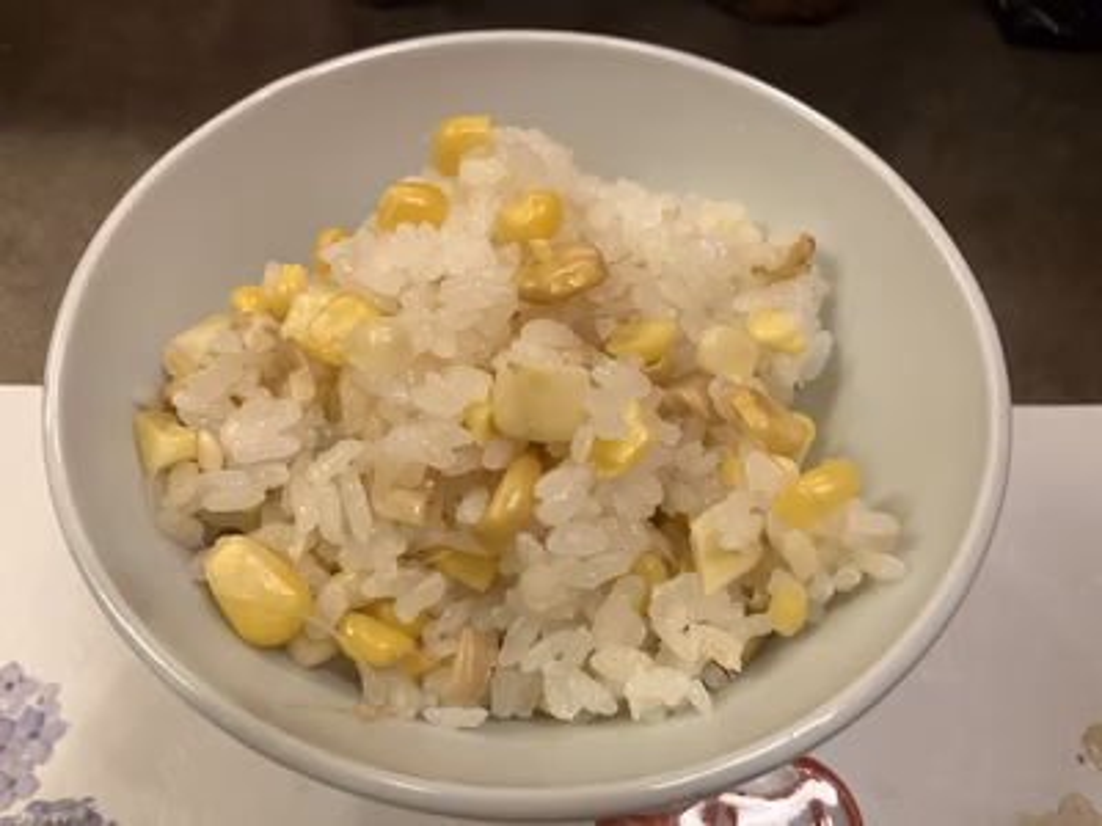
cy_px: 413
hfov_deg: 63.4
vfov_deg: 49.7
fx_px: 891
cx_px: 551
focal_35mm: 28
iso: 250
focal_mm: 3.99
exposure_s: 1/50
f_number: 1.8
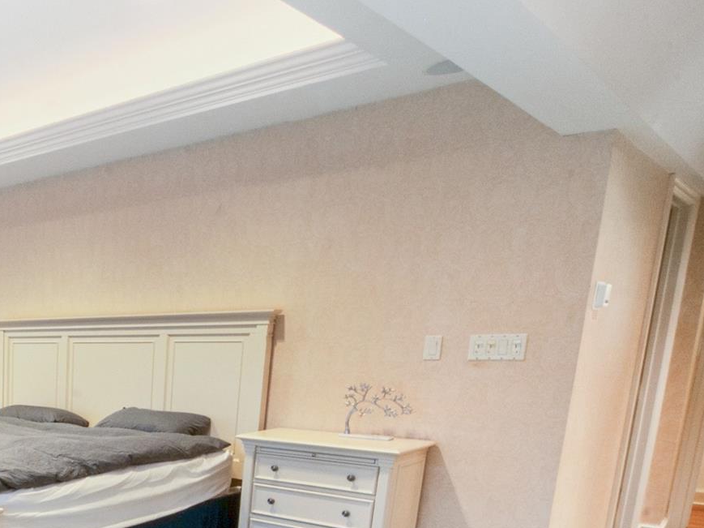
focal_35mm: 34
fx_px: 691
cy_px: 501
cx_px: -96
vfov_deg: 38.1
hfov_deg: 41.3
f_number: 22
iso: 640
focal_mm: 10
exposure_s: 1/1.25
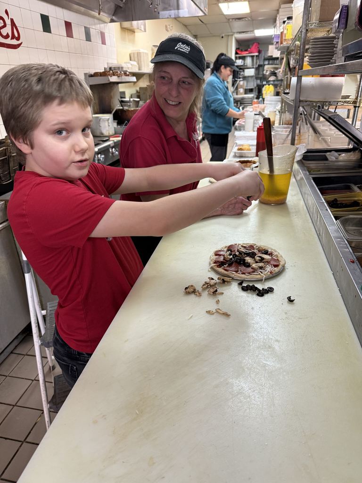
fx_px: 335
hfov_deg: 56.8
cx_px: 181
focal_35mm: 24
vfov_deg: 71.6
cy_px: 242
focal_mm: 6.76
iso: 250
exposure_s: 1/60
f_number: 1.78
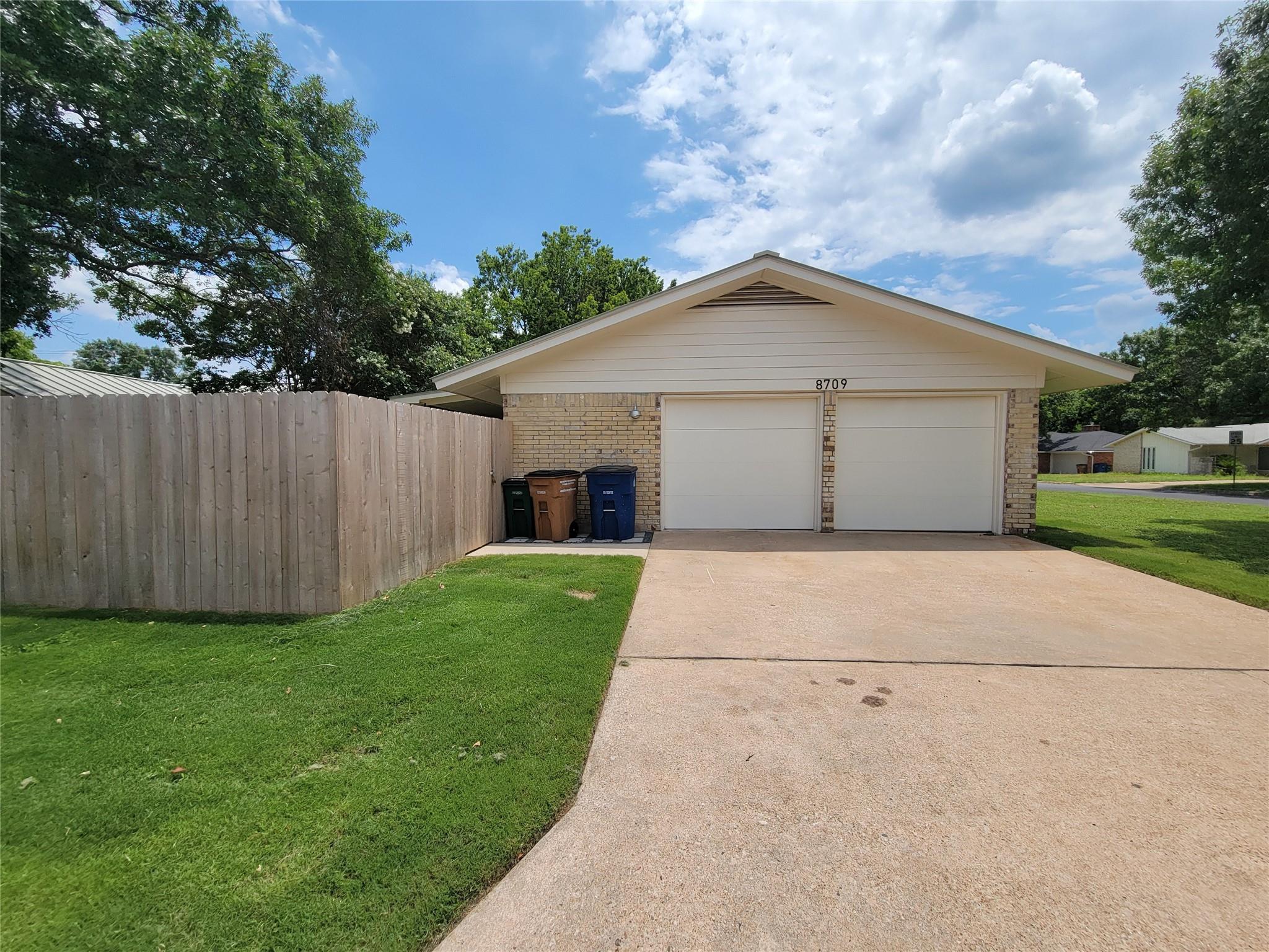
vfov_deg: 89.9
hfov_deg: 106.2
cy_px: 476
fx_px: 477
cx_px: 634
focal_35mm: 13
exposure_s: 1/2586
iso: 50
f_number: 2.2
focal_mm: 2.2
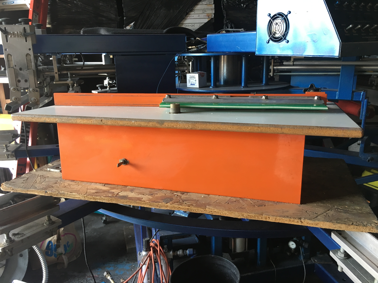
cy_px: 142
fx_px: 317
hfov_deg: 61.7
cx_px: 189
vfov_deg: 48.2
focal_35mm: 29
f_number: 2.2
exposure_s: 1/30
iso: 40
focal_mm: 4.15
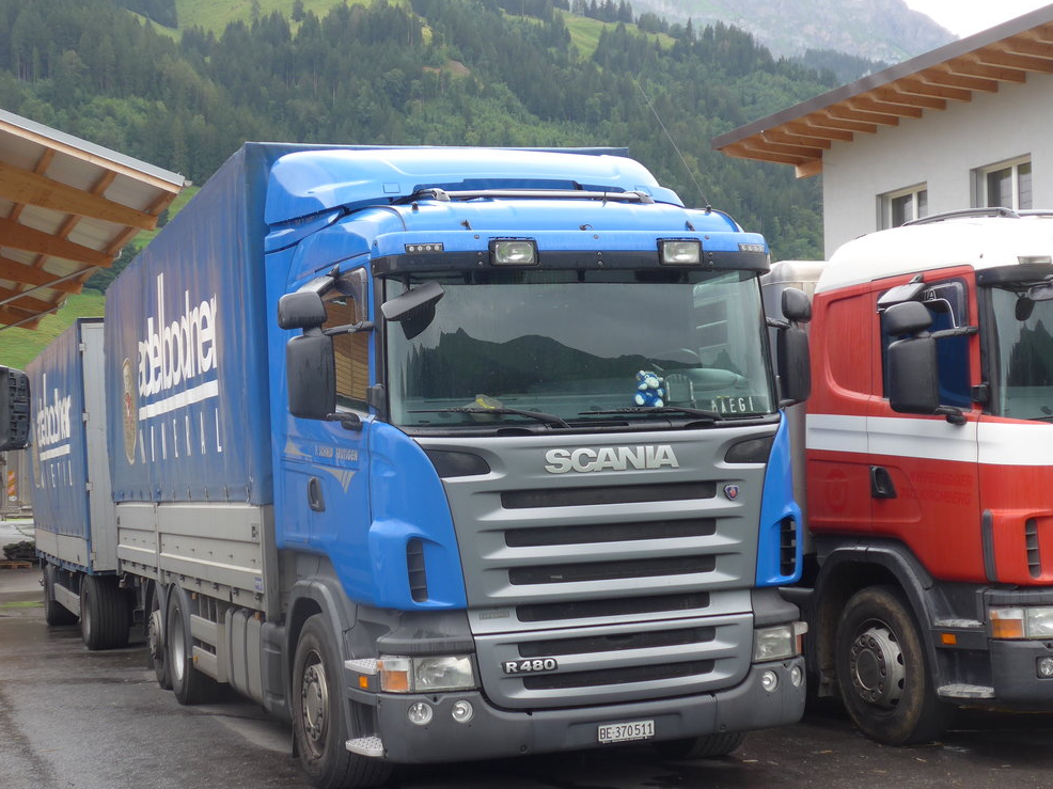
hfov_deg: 34.3
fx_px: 1703
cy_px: 415
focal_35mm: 56
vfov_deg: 26.1
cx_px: 466
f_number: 3
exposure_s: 1/125
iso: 80
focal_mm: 9.5
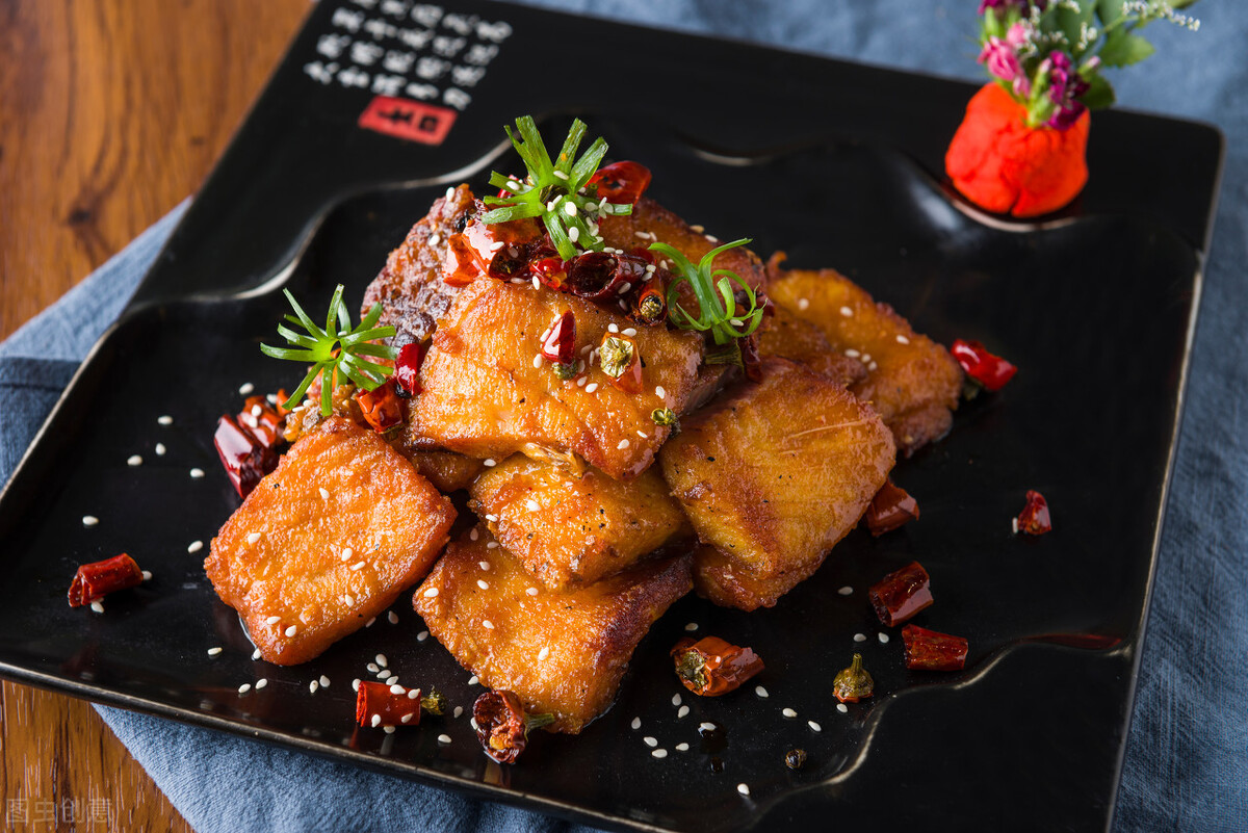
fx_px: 2289
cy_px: 416
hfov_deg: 30.5
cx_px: 624
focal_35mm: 66
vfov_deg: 20.6
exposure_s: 1/80
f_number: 7.1
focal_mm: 66
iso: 100
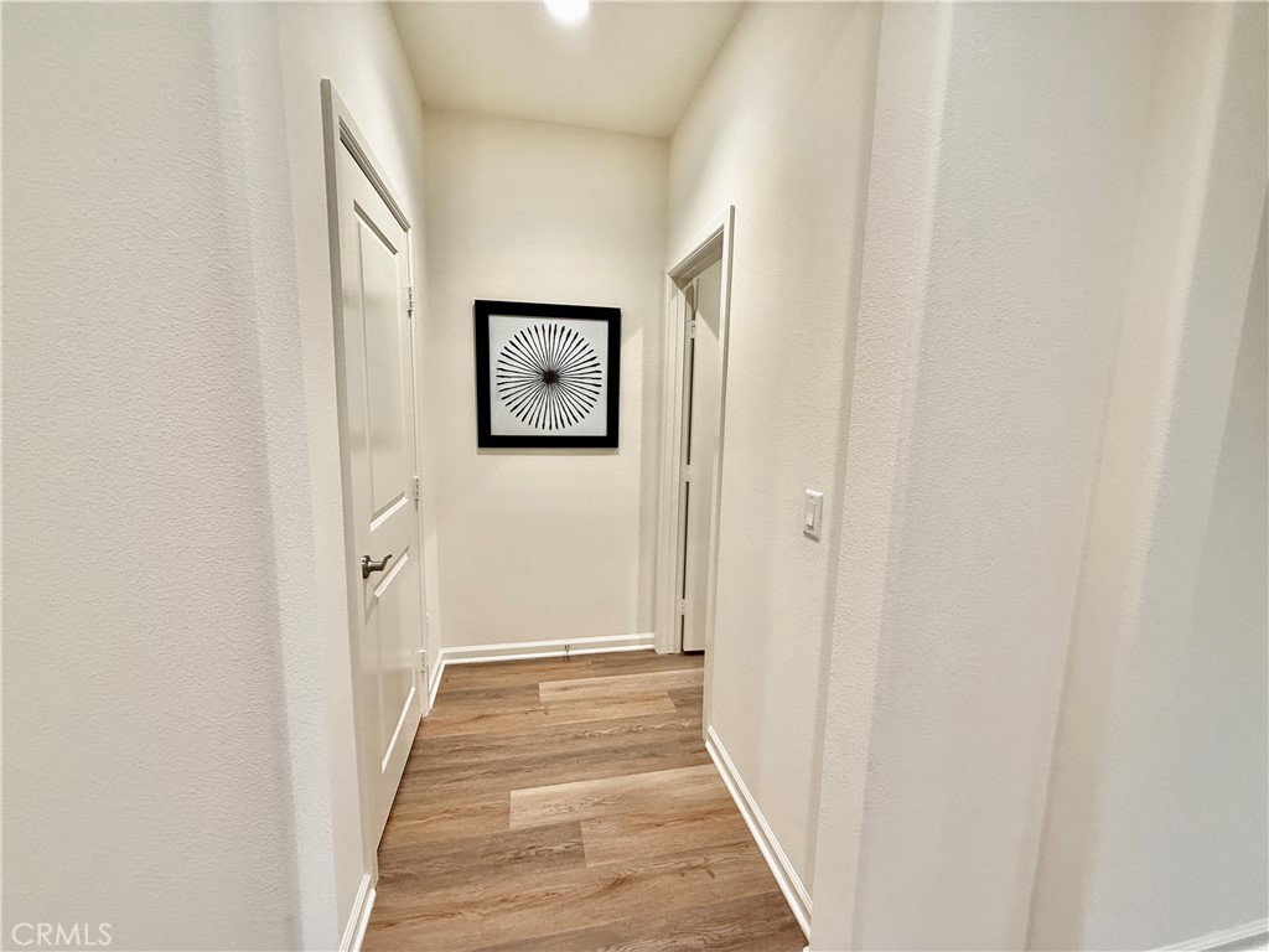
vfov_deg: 85.7
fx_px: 513
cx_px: 634
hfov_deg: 102.1
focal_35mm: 14
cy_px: 476
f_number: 2.2
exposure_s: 1/120
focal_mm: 2.22
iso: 200
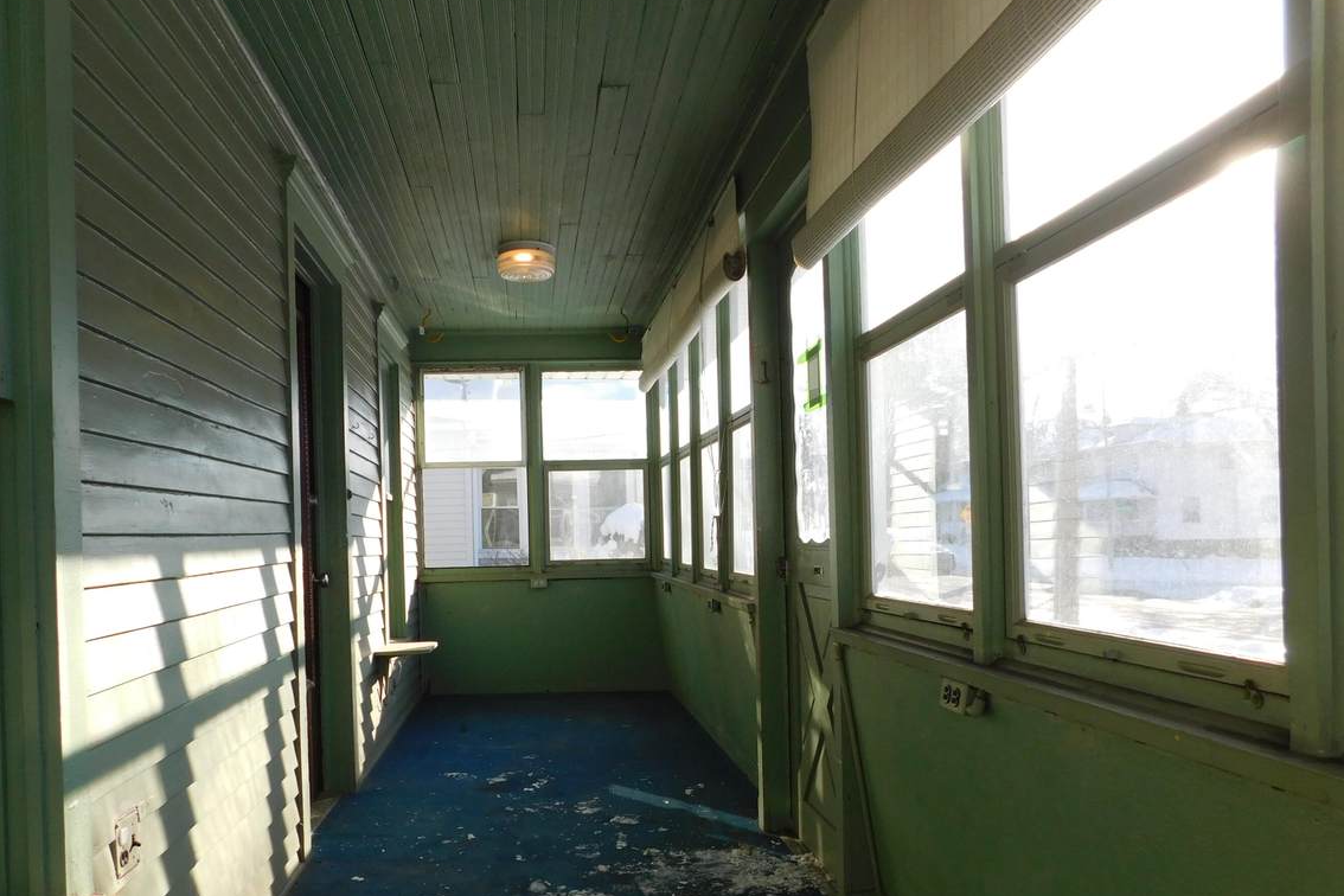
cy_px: 532
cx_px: 587
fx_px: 1008
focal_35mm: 27
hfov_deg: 67.1
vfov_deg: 47.7
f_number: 3
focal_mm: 4
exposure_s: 1/320
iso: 125
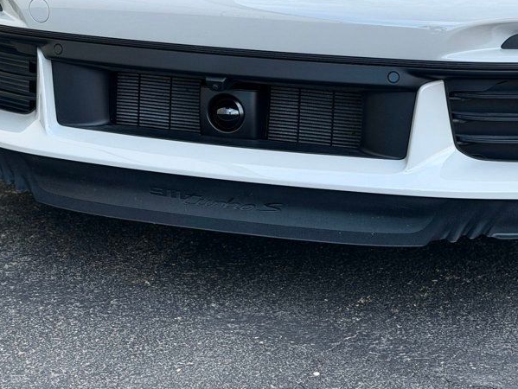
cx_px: 329
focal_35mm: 82
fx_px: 1228
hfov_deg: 23.8
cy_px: 113
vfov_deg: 17.9
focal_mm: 6.76
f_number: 1.78
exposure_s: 1/865
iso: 80
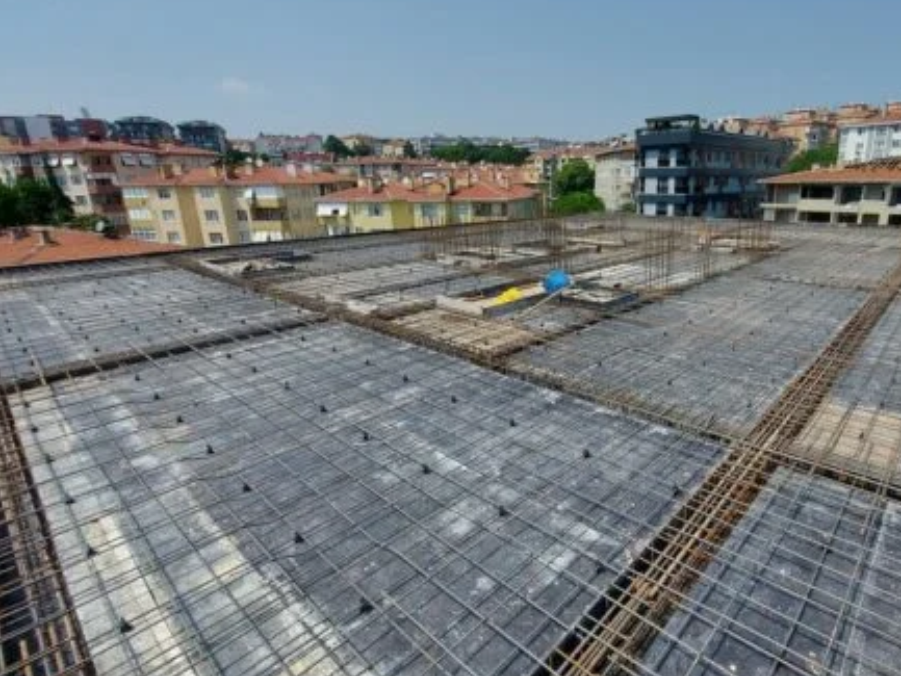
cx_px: 572
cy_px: 337
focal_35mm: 18
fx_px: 469
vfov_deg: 71.6
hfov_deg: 85.7
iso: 50
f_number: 2.2
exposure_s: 1/1696
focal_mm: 1.74
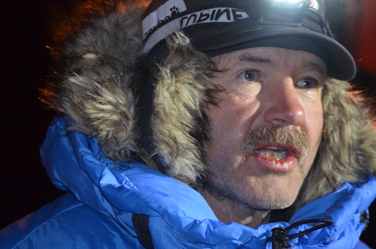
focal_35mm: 106
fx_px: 1101
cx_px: 210
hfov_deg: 19.4
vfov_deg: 12.9
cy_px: 141
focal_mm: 55
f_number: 4
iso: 1600
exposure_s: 1/60
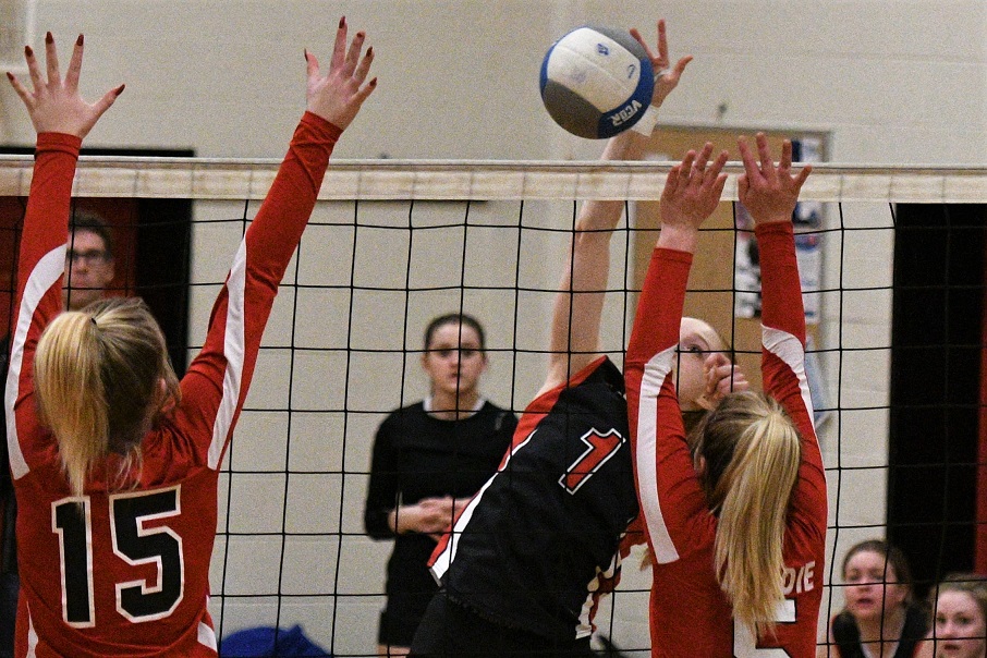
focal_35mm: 142
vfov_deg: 9.6
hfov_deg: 14.4
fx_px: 3907
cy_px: 329
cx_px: 494
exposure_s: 1/1000
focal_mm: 95
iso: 7200
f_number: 3.2
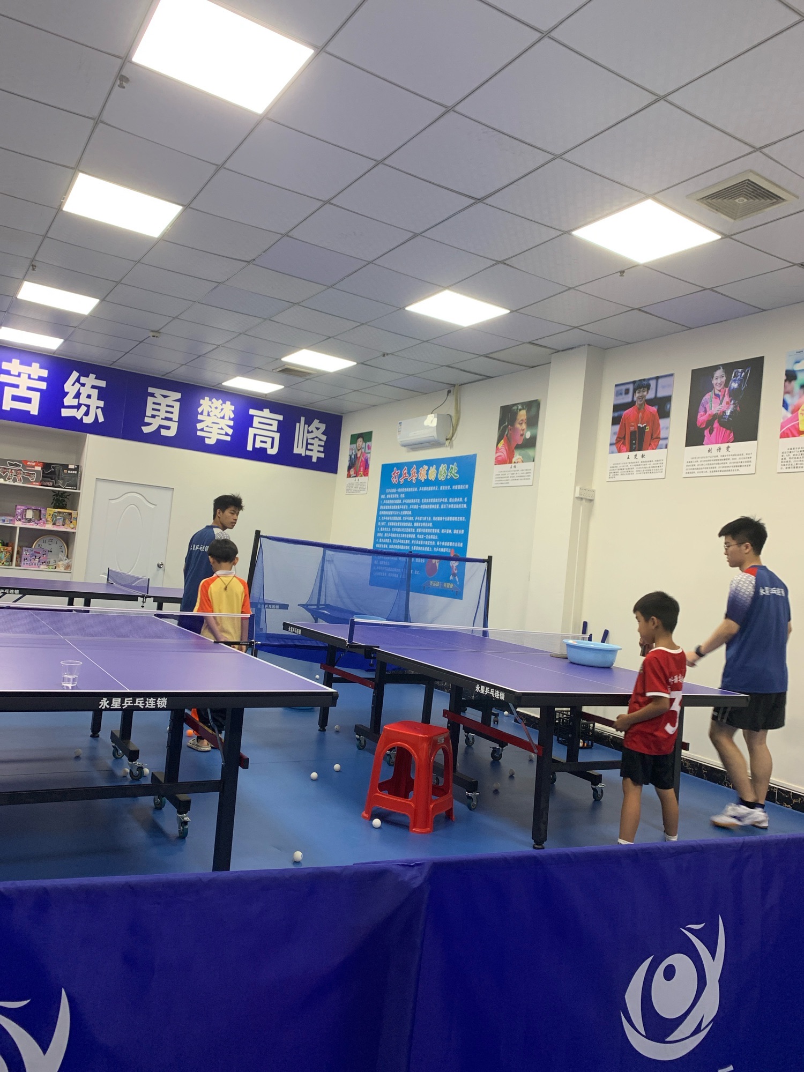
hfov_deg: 53.1
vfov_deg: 67.3
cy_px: 536
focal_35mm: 26
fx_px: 805
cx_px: 402
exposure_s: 1/50
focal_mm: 4.25
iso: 50
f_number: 1.8
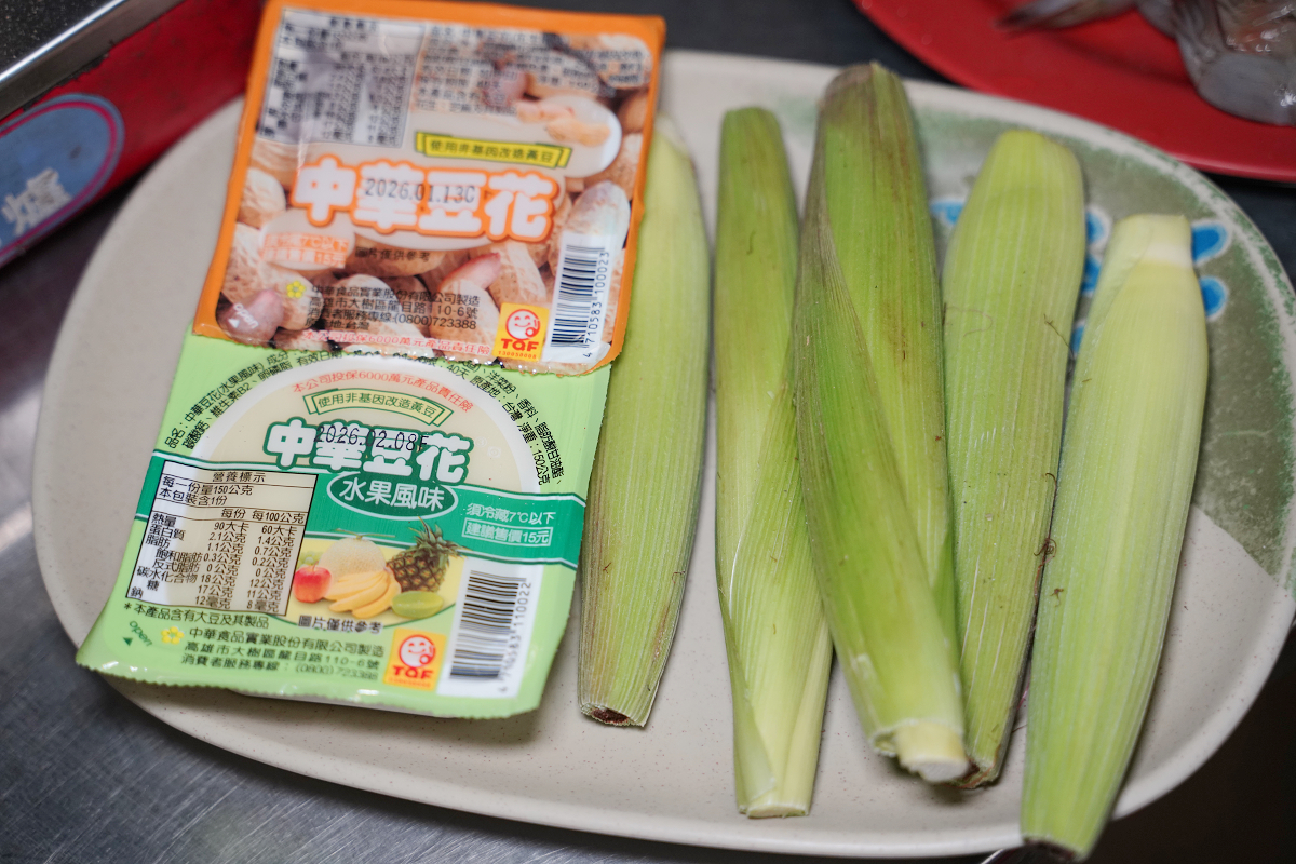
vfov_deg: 18.2
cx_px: 648
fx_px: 2700
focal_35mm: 75
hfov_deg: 27.0
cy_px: 432
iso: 1250
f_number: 4
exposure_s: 1/160
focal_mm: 75
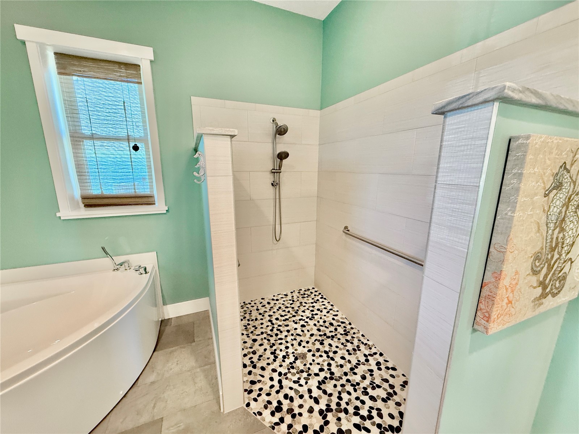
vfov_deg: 85.7
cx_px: 290
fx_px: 234
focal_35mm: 14
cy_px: 217
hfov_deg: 102.1
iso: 400
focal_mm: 2.22
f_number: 2.2
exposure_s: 1/60
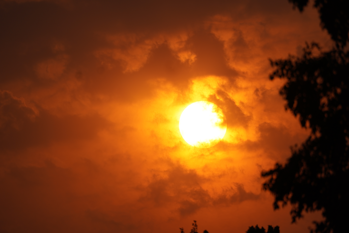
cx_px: 174
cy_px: 116
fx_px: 5089
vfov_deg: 2.6
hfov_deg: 3.9
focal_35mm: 525
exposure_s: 1/3200
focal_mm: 350
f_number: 6.3
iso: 100
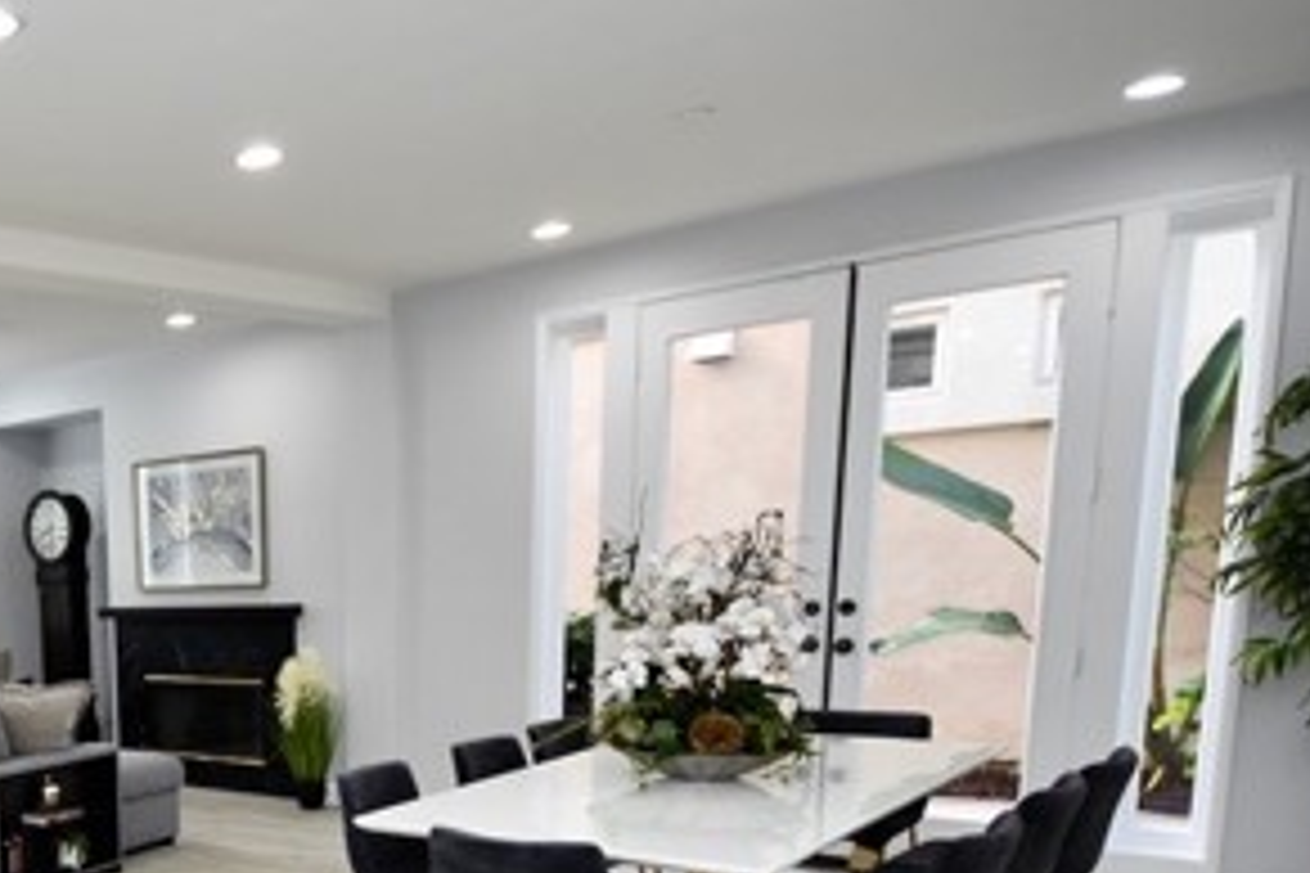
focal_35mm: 33
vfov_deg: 37.5
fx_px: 1201
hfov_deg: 47.5
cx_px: 0
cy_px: 778
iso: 800
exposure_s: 1/200
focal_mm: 10
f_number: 4
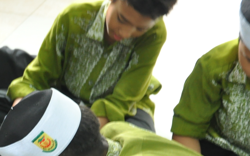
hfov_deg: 15.0
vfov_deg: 9.5
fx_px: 922
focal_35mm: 135
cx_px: -38
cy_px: 192
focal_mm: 35
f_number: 4.5
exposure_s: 1/25
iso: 1000
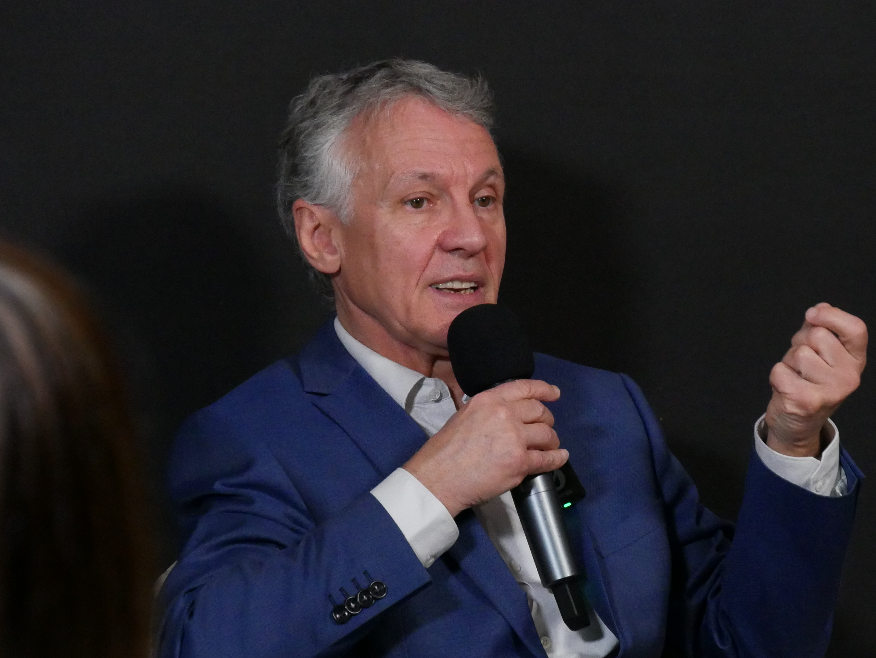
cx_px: 515
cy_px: 410
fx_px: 6836
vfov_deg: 5.5
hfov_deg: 7.3
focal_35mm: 270
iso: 3200
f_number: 5.4
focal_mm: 92
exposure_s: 1/50
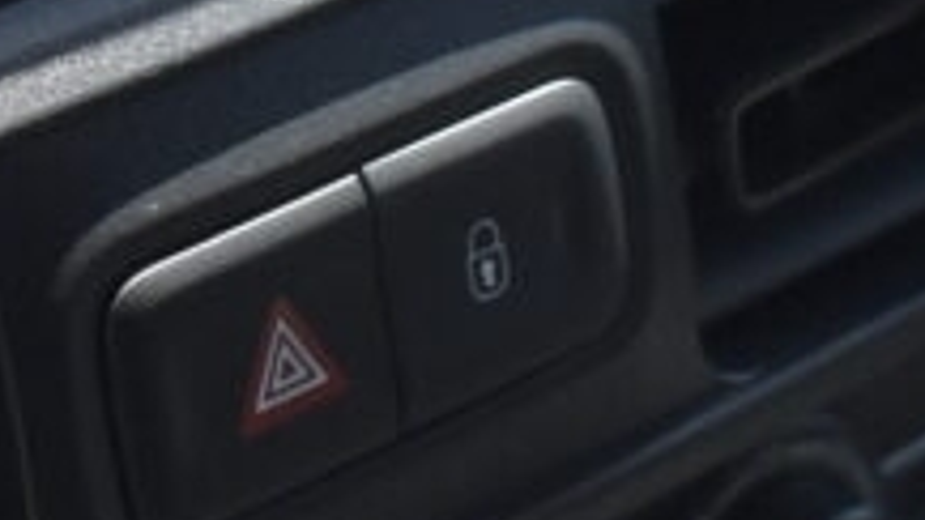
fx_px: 4365
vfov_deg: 6.7
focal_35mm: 178
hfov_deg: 11.9
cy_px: -413
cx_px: -115
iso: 1600
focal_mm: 24
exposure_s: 1/1600
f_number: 4
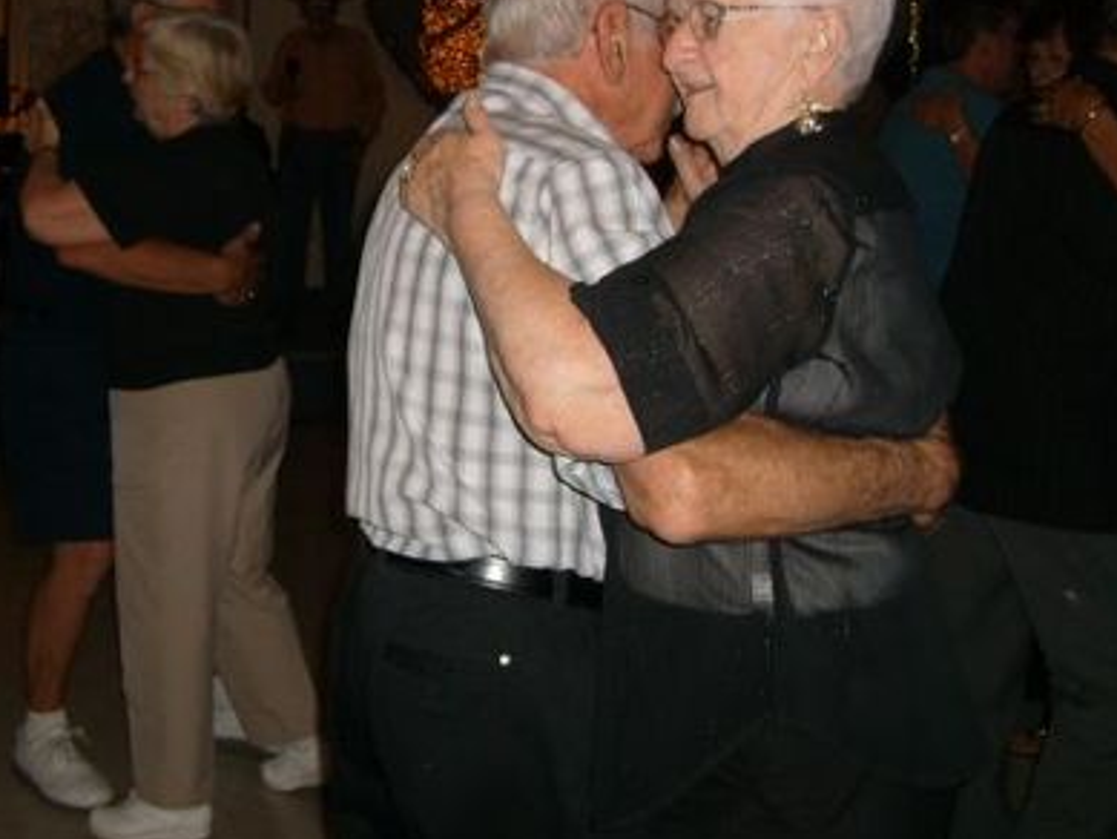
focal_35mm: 48
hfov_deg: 39.2
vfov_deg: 30.1
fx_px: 1549
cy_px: 282
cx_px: 380
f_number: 2.8
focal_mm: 5.8
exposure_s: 1/45
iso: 100
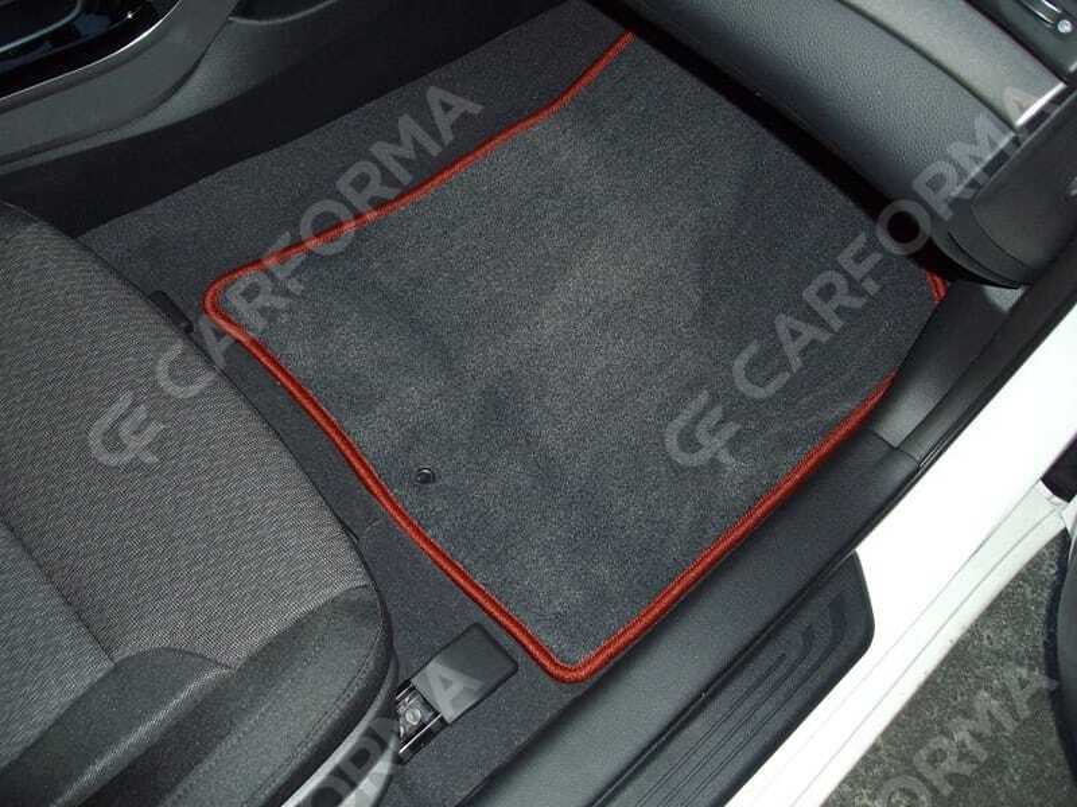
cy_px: 404
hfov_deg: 51.4
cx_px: 538
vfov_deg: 39.7
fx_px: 1120
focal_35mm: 36
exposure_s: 1/50
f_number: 2.7
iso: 160
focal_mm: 6
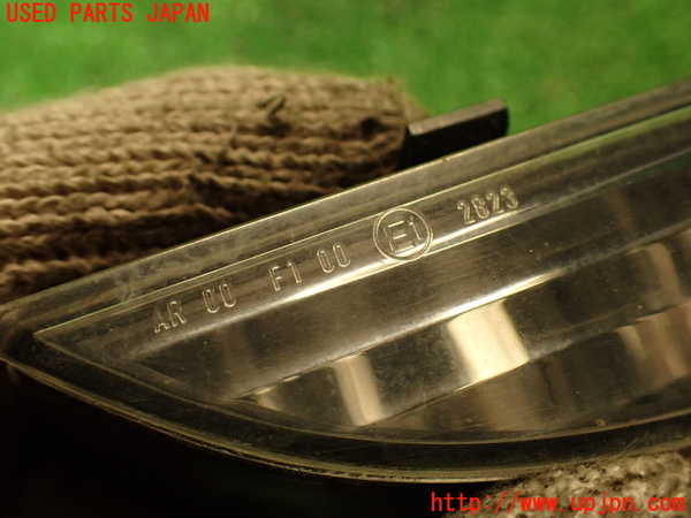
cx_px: 346
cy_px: 259
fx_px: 719
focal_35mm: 36
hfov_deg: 51.4
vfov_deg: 39.7
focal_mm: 6.37
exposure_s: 1/40
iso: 400
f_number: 2.5
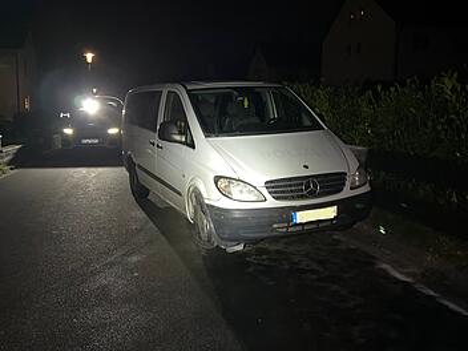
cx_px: 234
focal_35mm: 26
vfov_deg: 53.1
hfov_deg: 67.3
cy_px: 176
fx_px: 352
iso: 1000
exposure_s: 1/25
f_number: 1.5
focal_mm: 5.7
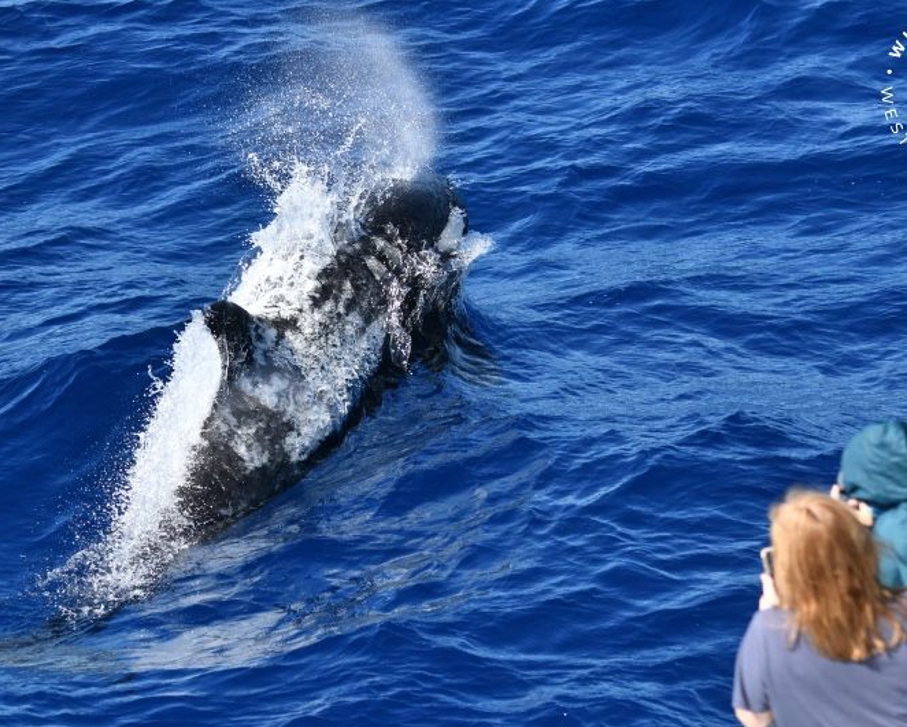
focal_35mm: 119
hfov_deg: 16.2
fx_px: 3195
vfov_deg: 13.0
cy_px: 364
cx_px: 512
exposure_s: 1/8000
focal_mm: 105
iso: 2000
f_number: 5.6
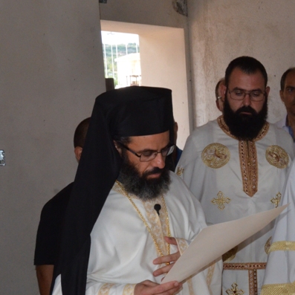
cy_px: 229
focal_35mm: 80
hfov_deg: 20.3
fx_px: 771
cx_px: 351
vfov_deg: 21.4
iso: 2000
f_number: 13
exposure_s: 1/250
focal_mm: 26
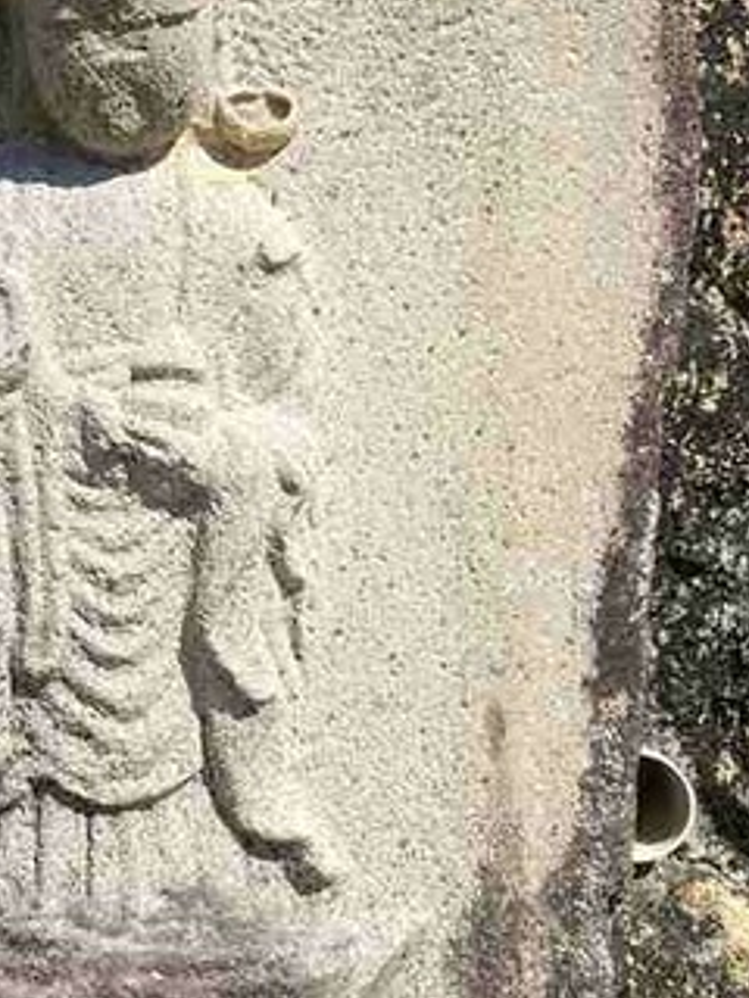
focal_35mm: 69
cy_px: 499
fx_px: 1991
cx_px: 108
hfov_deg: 21.0
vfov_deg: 28.2
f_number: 1.8
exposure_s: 1/1866
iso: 32
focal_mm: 4.25
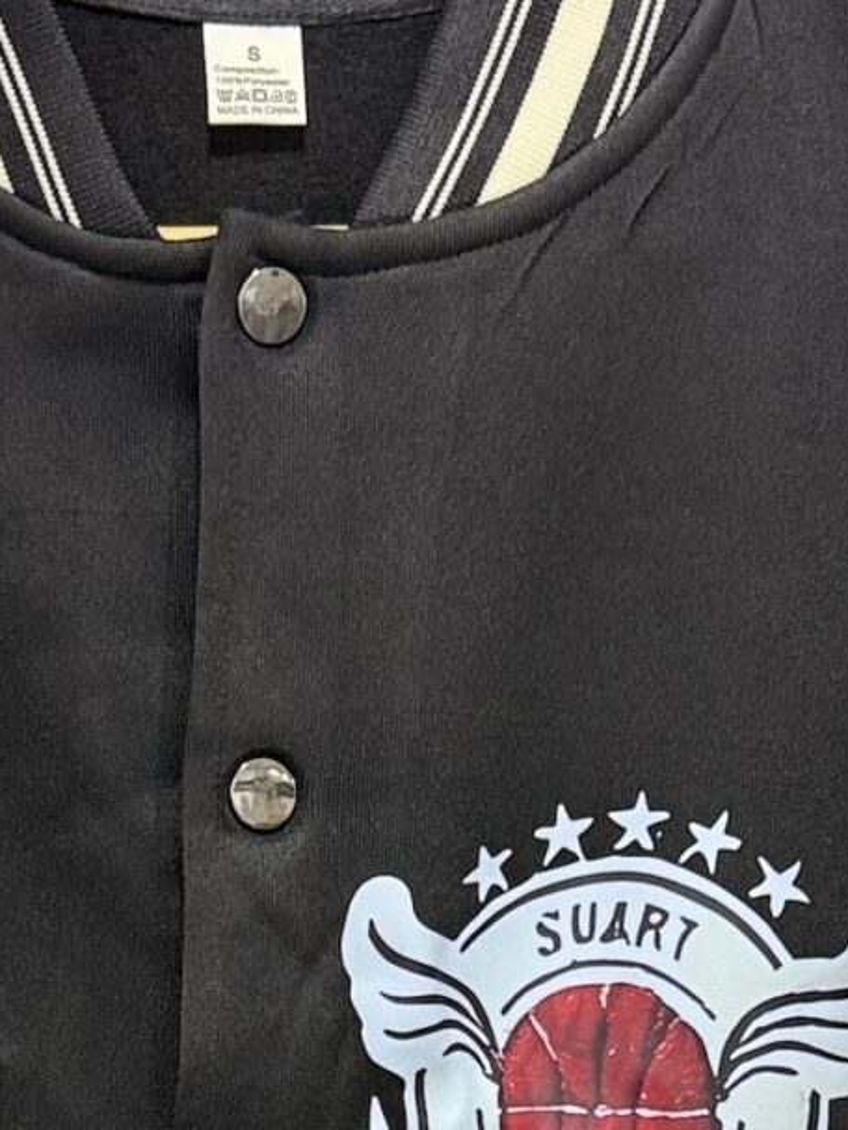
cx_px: 264
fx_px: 3299
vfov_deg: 17.8
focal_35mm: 101
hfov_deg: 14.6
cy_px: 1591
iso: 200
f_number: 1.78
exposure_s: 1/60
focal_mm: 6.76
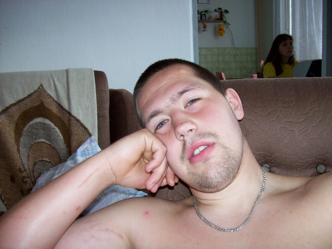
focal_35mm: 36
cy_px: 124
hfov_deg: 51.4
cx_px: 166
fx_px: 345
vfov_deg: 39.6
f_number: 2.7
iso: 80
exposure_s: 1/64
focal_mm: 6
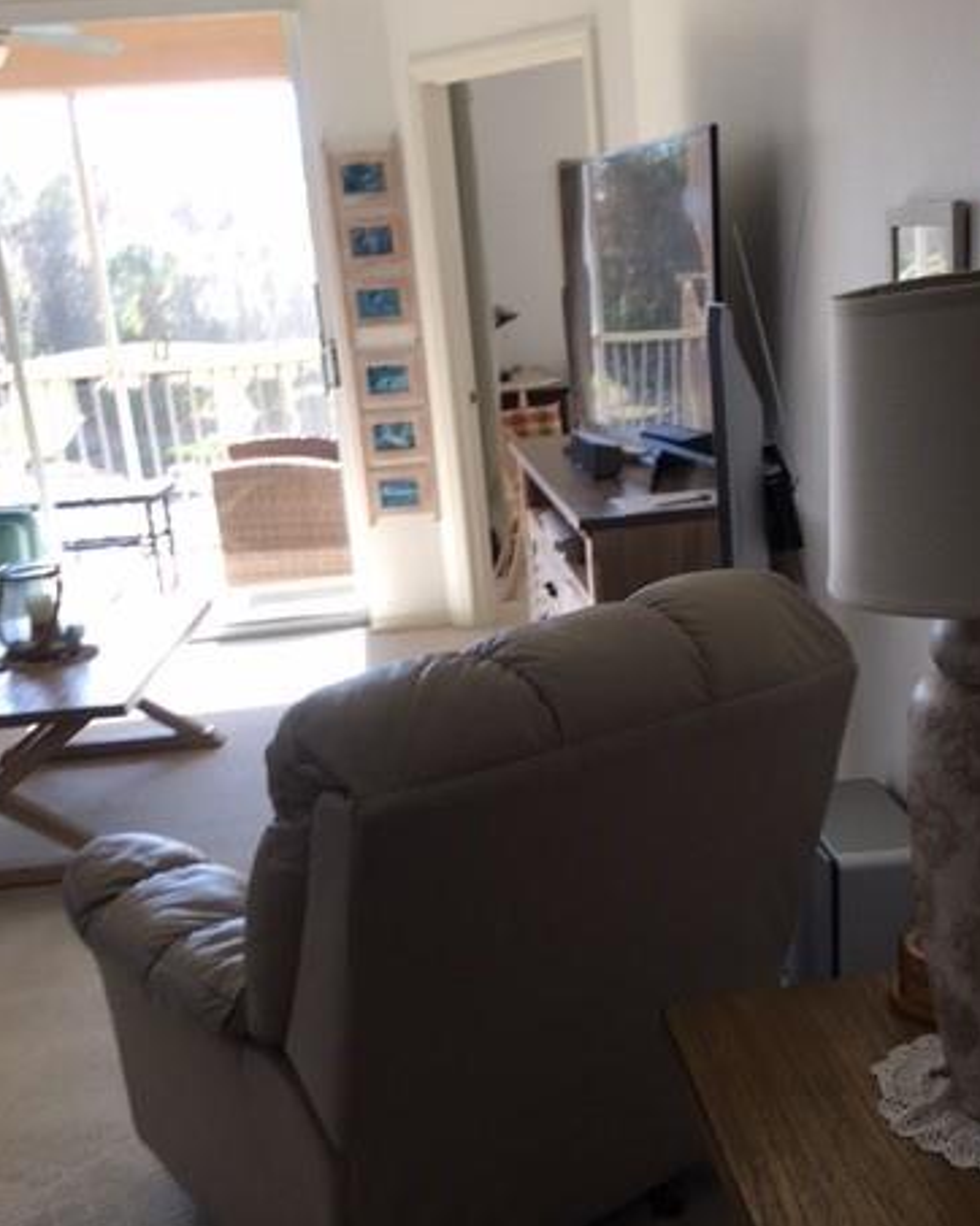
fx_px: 1451
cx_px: 625
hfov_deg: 37.0
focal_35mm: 40
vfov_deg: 45.6
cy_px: 728
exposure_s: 1/60
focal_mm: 4.15
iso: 25
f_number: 2.2
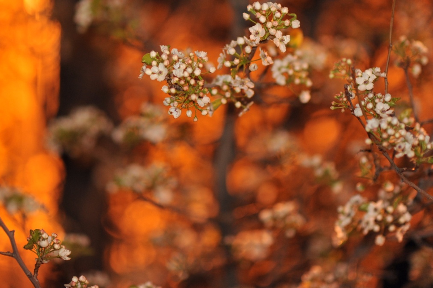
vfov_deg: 10.1
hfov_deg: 15.2
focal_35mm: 135
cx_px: 192
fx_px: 1623
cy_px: 77
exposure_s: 1/45
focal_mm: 85
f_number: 1.4
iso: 1250
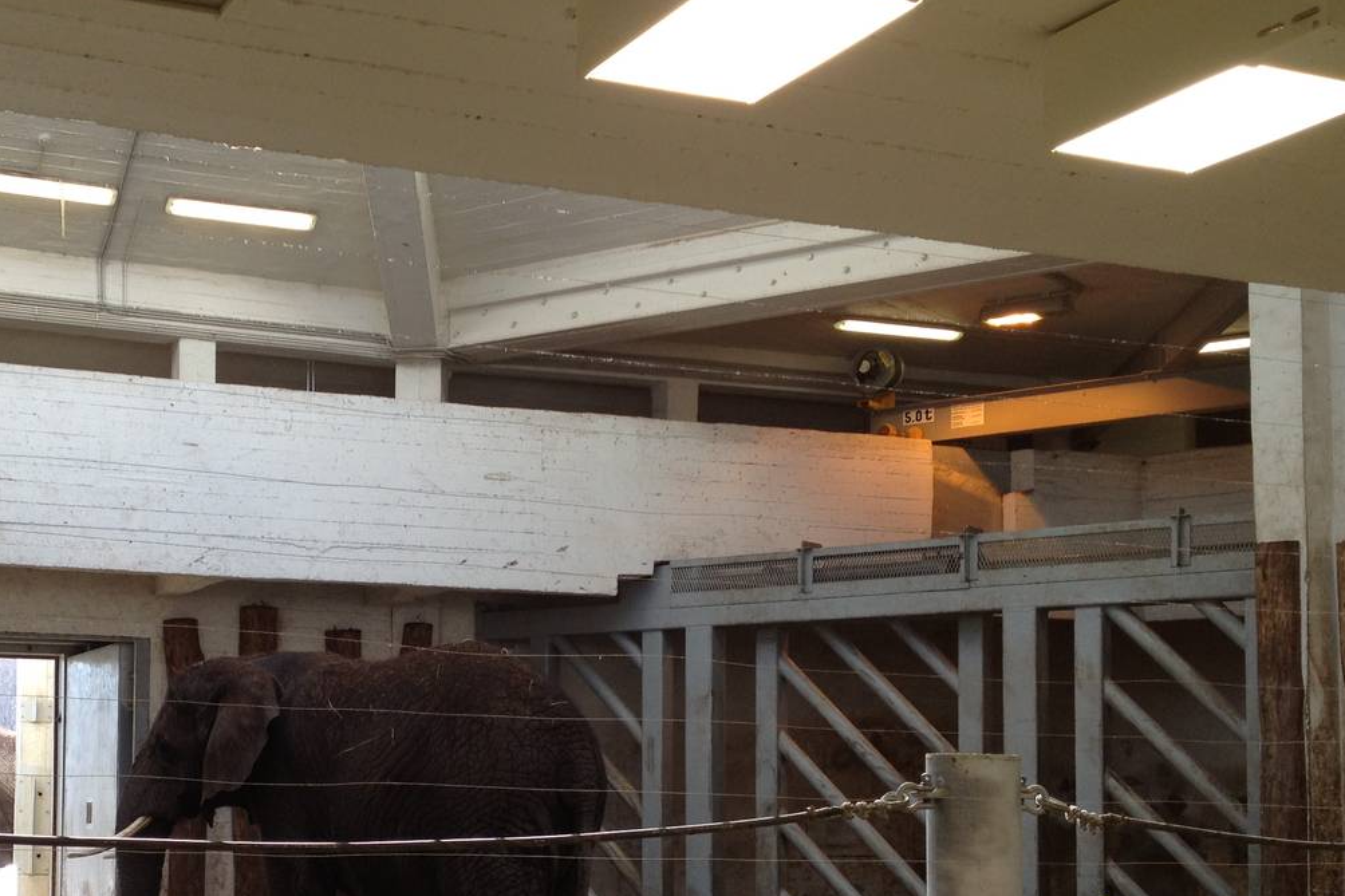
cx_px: 359
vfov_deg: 23.1
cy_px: 707
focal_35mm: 58
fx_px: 2166
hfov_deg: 33.9
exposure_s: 1/141
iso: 50
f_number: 2.4
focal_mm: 4.28
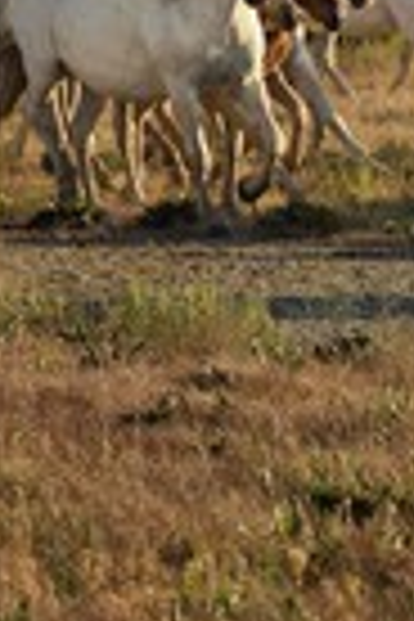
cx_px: -194
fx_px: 6813
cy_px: 140
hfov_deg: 3.5
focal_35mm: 395
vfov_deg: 5.2
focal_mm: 130
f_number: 6.3
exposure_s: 1/800
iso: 200
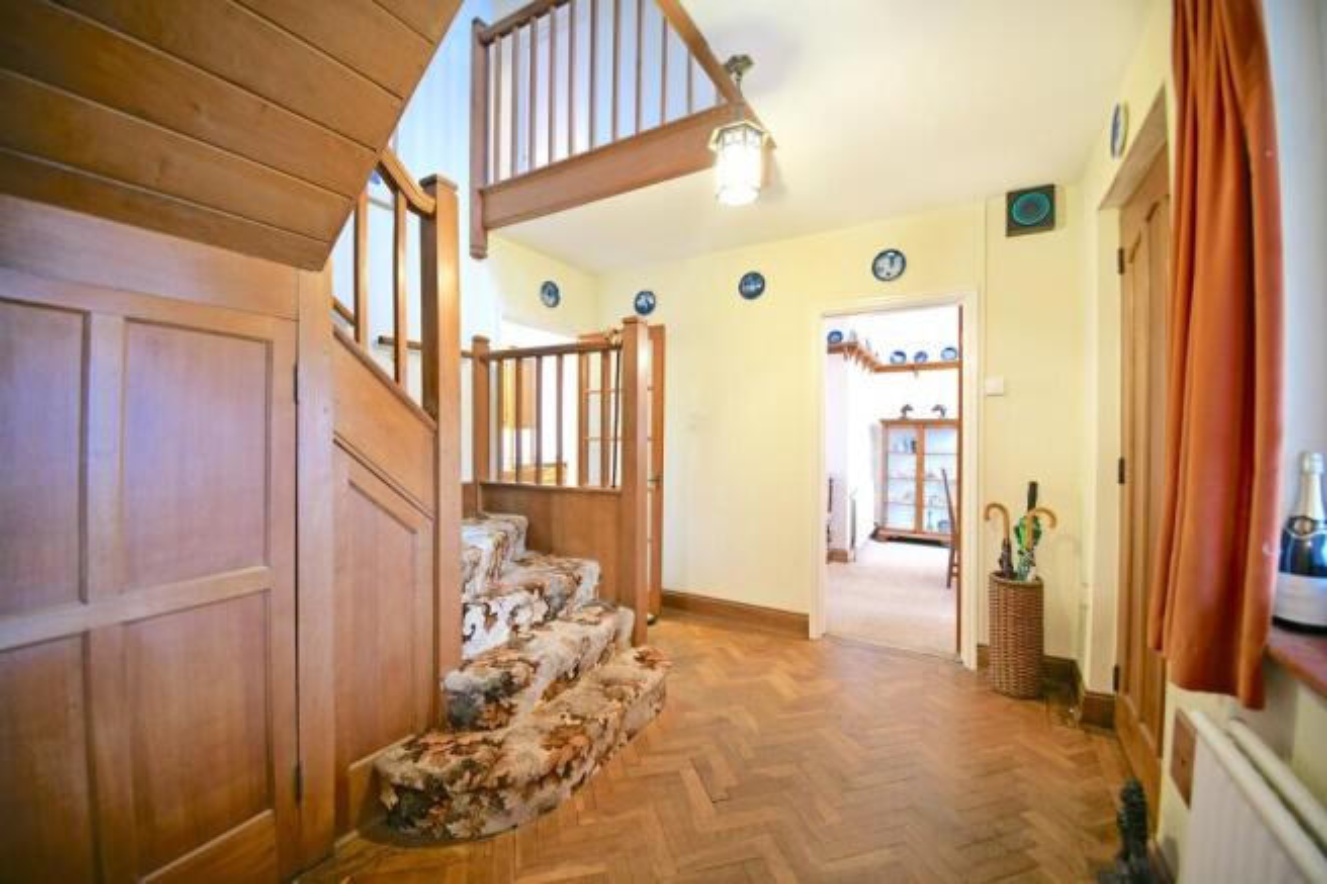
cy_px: 442
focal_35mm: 14
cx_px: 664
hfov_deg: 104.3
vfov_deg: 81.2
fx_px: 516
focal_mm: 14
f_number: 5
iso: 500
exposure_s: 1/2
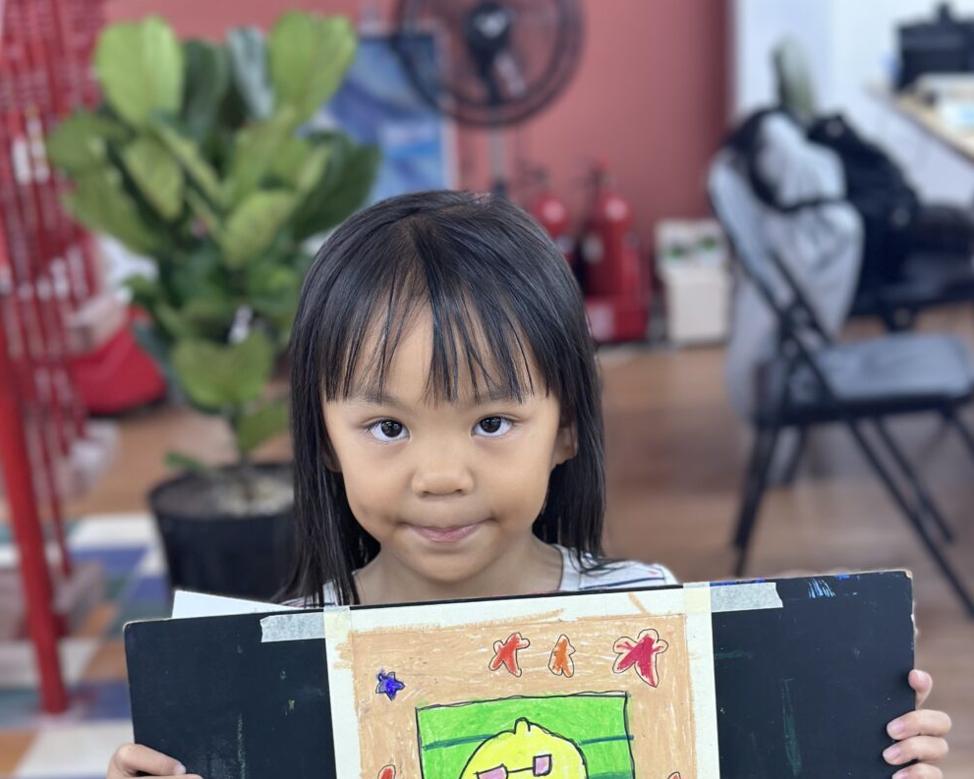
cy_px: 646
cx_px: 487
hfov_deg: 30.0
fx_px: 1816
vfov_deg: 23.8
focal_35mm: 63
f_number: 1.78
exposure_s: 1/100
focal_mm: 6.86
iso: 80
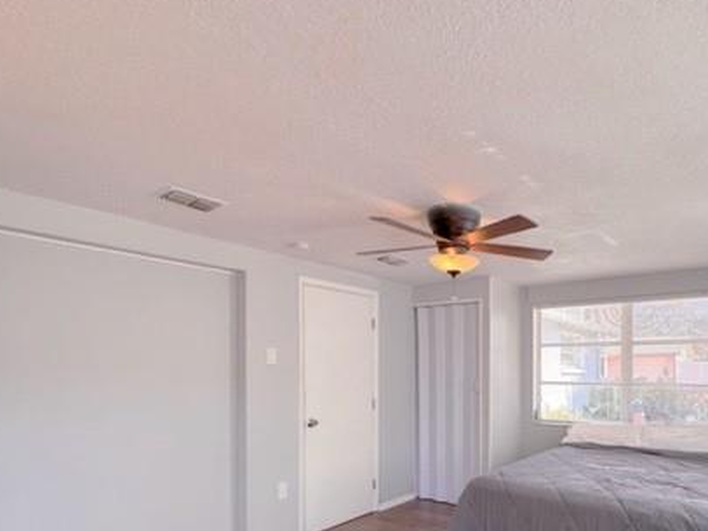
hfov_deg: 74.9
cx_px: 447
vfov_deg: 59.3
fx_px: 450
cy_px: 364
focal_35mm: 22
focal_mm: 2.22
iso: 40
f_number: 2.2
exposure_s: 1/120
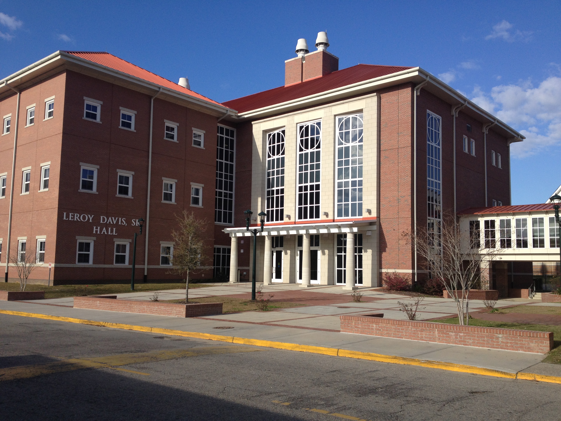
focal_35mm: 35
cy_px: 210
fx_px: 567
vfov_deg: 40.7
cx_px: 280
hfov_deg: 52.6
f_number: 2.4
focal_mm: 4.28
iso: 50
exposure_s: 1/1623
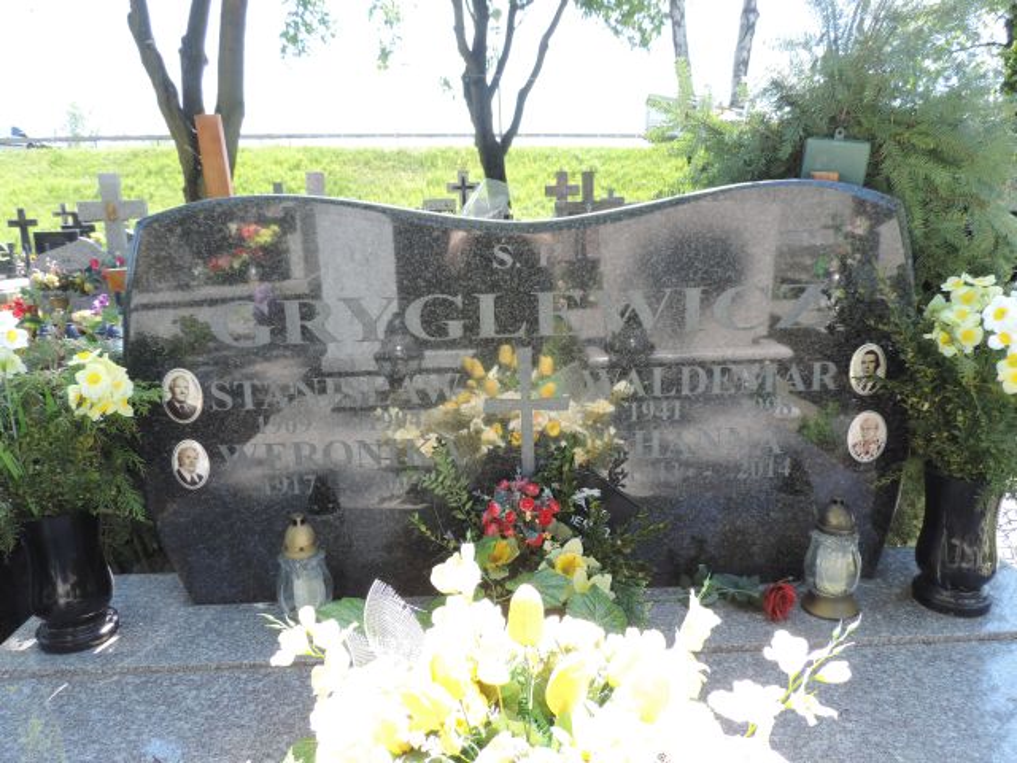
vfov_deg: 49.7
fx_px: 823
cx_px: 508
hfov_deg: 63.4
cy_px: 382
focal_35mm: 28
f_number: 3.1
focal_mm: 4.9
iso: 80
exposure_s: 1/100
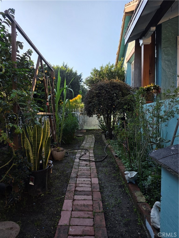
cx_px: 90
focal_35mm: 23
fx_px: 159
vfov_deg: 73.9
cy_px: 119
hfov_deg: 58.9
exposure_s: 1/984
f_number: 1.7
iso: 40
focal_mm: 6.3
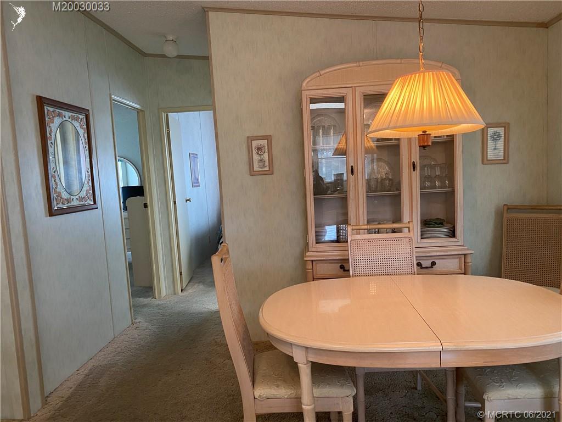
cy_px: 211
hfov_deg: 67.3
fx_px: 422
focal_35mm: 26
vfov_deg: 53.1
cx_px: 281
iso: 250
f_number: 1.8
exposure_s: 1/60
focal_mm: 4.25
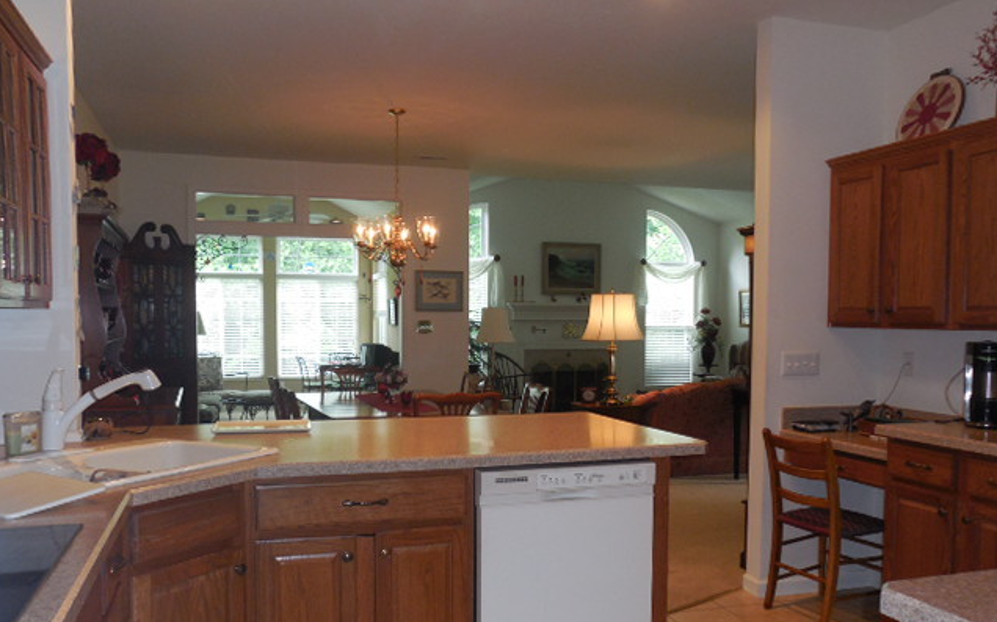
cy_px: 362
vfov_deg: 39.3
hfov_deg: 59.7
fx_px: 869
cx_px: 498
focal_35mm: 32
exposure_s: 1/25
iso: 250
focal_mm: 5.3
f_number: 3.8
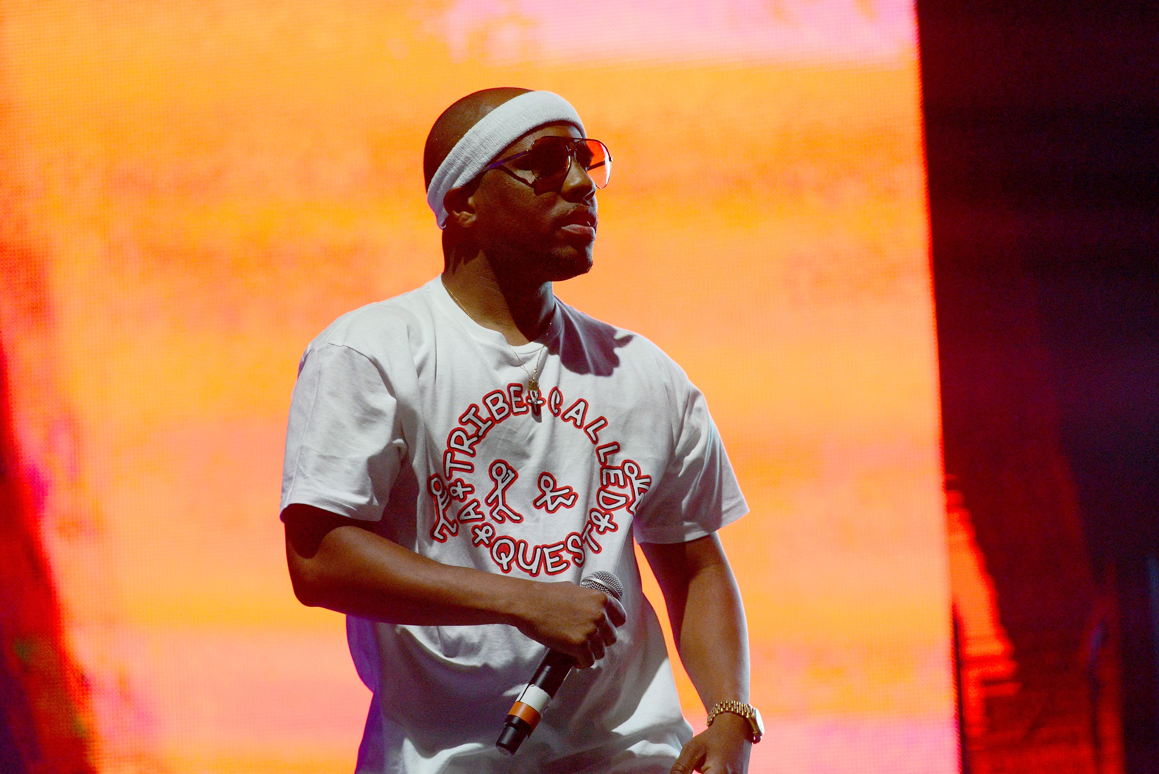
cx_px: 580
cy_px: 387
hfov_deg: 10.3
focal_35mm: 200
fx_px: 6441
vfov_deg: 6.9
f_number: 5.6
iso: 3200
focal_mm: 200
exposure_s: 1/1250
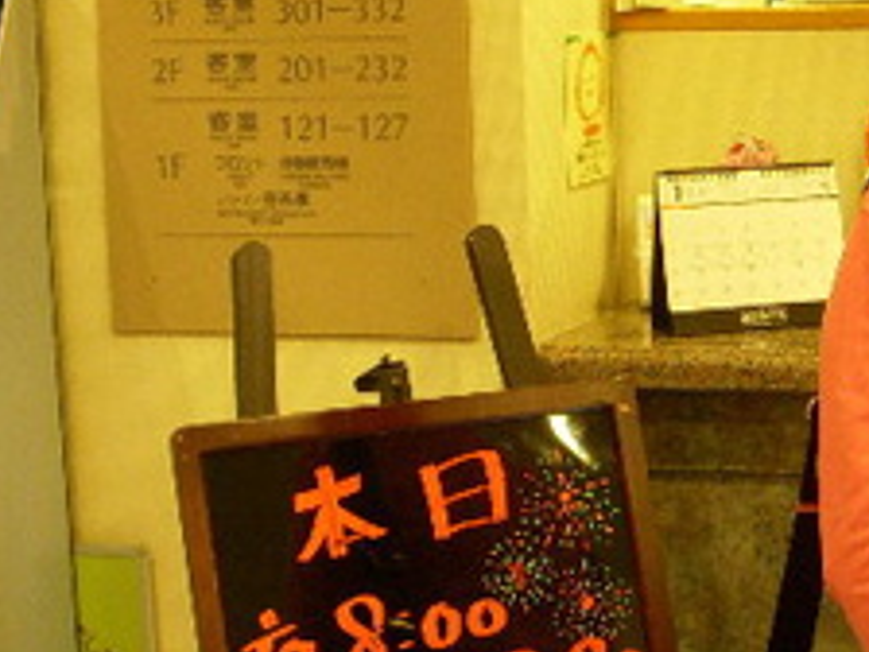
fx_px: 2561
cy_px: 318
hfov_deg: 18.7
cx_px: 881
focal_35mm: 102
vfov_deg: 14.5
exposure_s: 1/8
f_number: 3.3
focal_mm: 6.3
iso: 320
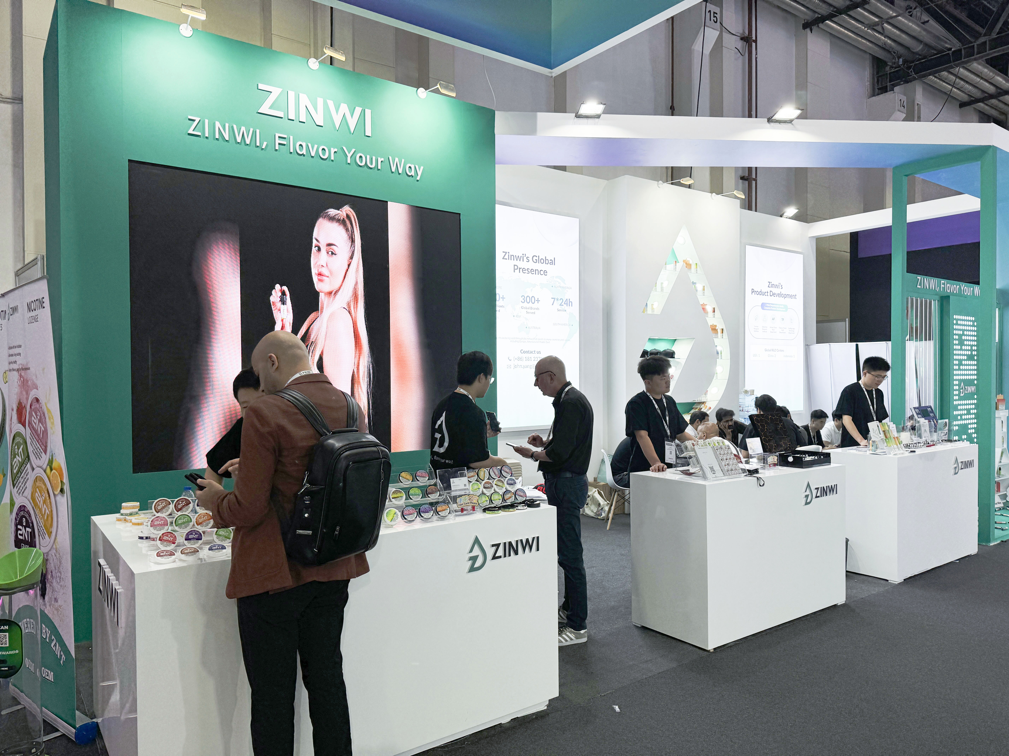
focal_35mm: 24
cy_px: 378
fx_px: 700
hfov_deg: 71.6
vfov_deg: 56.8
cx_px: 504
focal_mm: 6.76
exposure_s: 1/383
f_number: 1.78
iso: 80
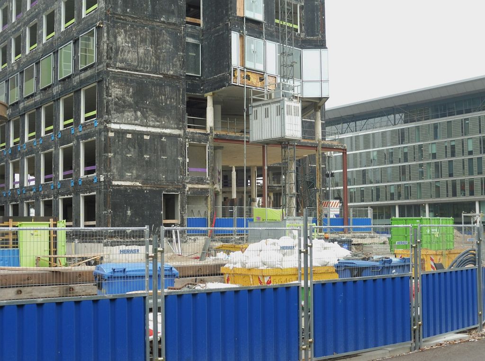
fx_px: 713
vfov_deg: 28.4
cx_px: 242
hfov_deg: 37.6
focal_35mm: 51
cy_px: 180
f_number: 4.4
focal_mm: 9
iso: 100
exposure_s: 1/100
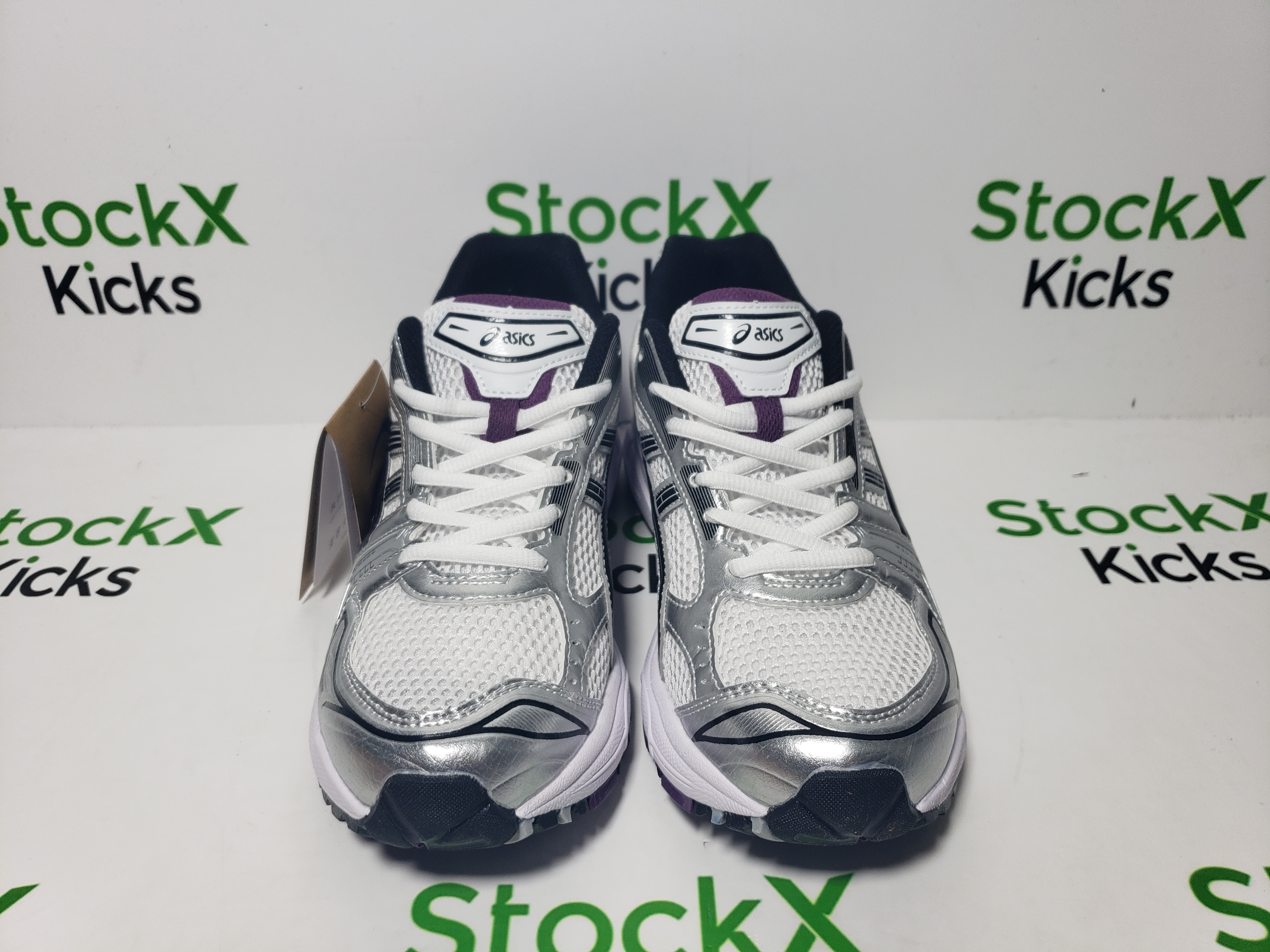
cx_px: 635
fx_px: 954
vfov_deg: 53.1
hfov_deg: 67.3
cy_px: 476
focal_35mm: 26
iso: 50
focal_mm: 4.3
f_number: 1.5
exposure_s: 1/556
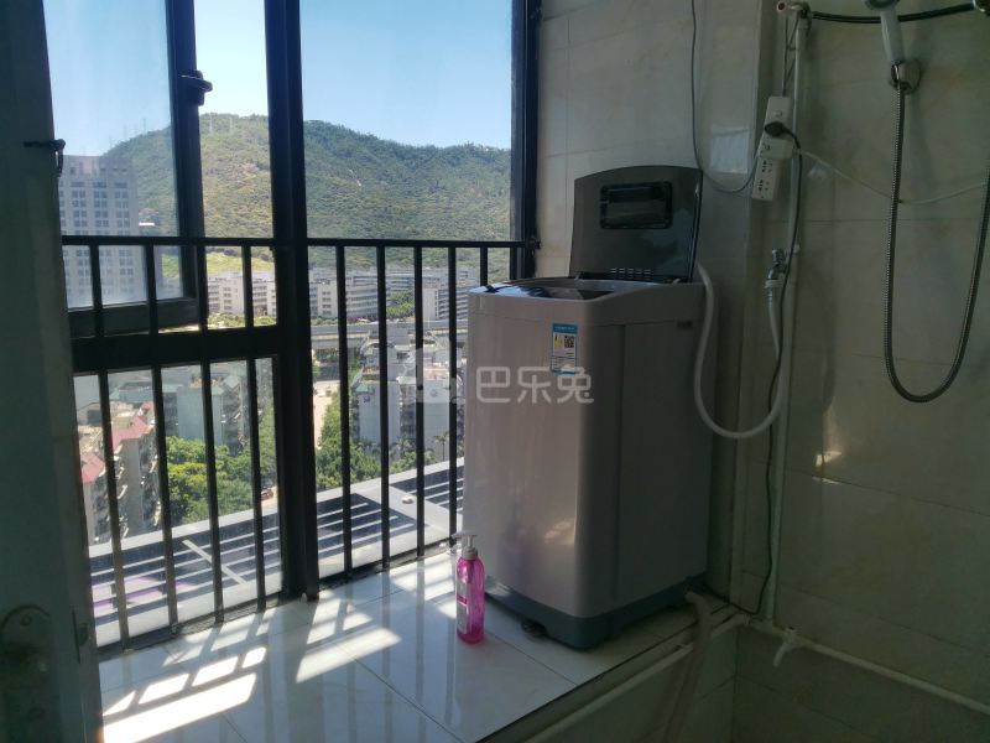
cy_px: 372
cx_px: 495
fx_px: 744
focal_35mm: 26
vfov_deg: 53.1
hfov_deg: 67.3
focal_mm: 4.66
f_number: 1.4
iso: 50
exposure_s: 1/1004
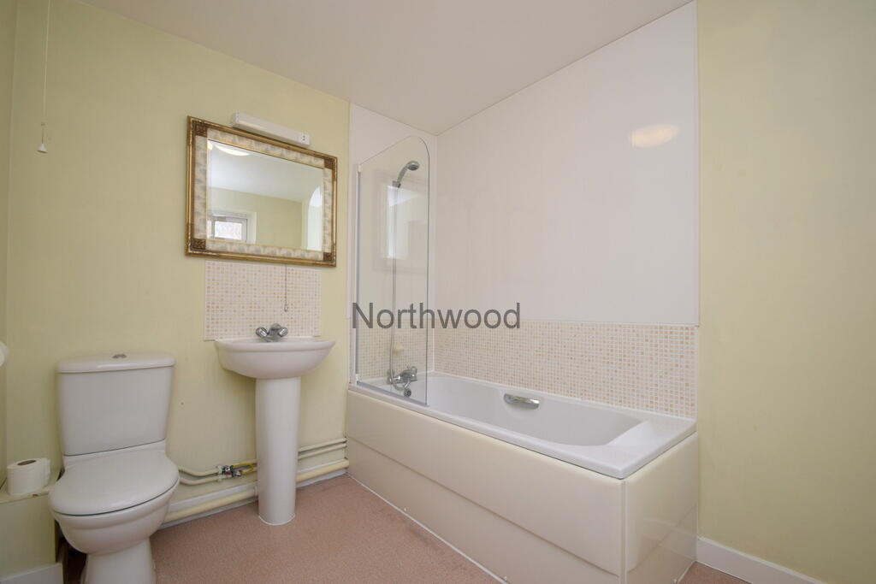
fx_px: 365
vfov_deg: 77.3
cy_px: 292
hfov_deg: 100.4
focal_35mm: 15
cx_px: 438
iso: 400
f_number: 7.1
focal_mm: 10
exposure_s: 1/60
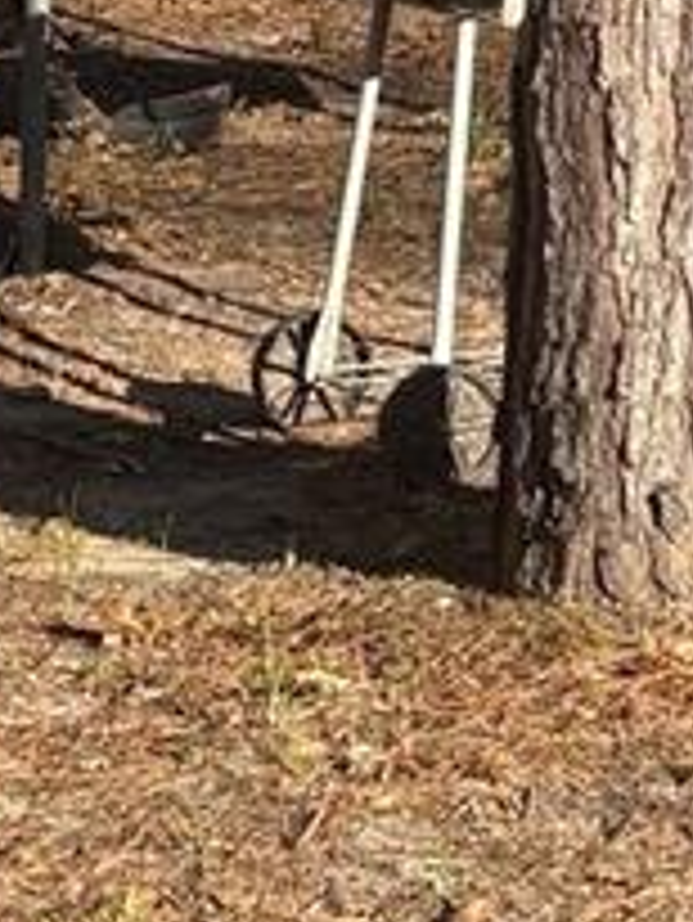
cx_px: 1300
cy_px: -243
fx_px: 5200
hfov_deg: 7.4
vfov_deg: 10.0
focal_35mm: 195
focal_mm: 5.96
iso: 50
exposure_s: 1/1667
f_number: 1.6
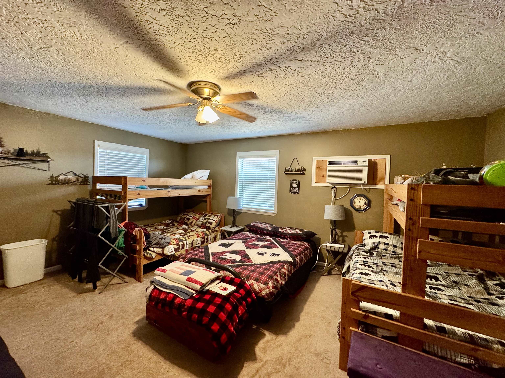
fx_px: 204
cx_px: 252
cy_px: 189
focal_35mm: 14
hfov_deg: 102.1
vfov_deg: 85.7
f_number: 2.2
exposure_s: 1/60
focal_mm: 2.22
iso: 400
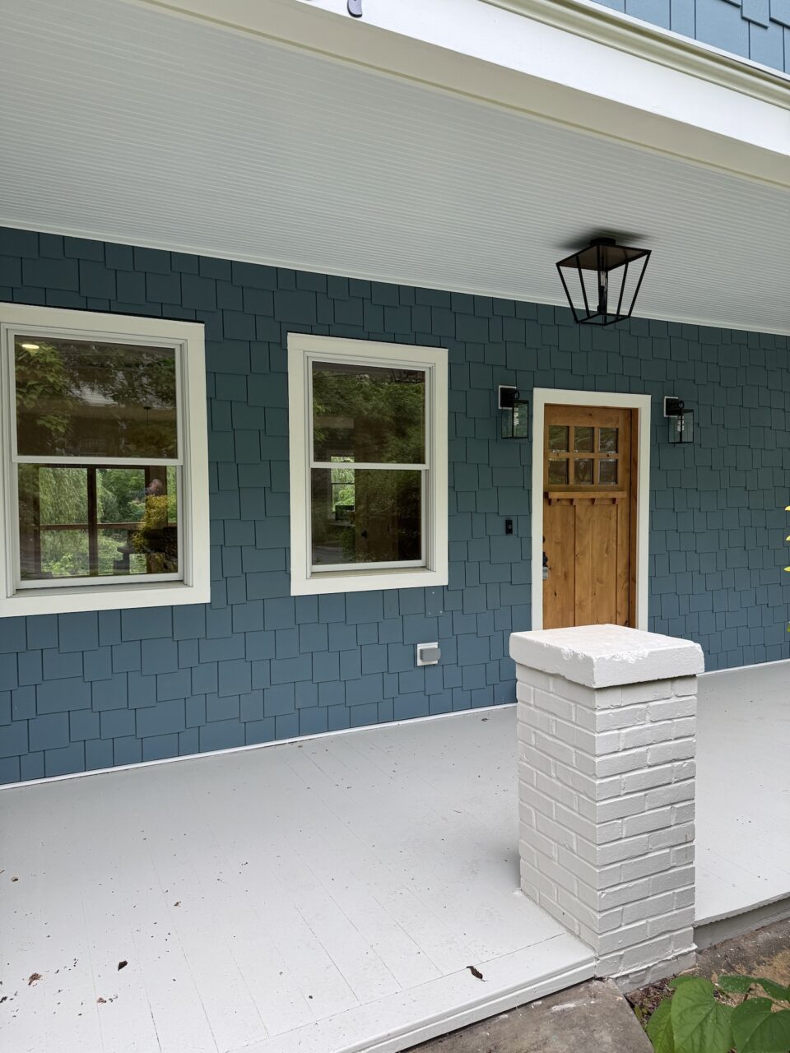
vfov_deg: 71.6
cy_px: 526
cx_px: 395
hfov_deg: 56.8
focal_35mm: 24
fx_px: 730
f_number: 1.78
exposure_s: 1/700
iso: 80
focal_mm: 6.76
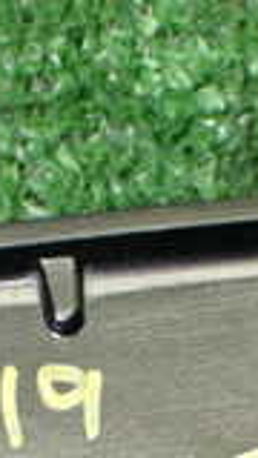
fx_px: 2031
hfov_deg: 7.3
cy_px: 484
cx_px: 140
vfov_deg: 12.7
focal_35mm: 167
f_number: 2.8
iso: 800
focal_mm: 7.31
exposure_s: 1/160
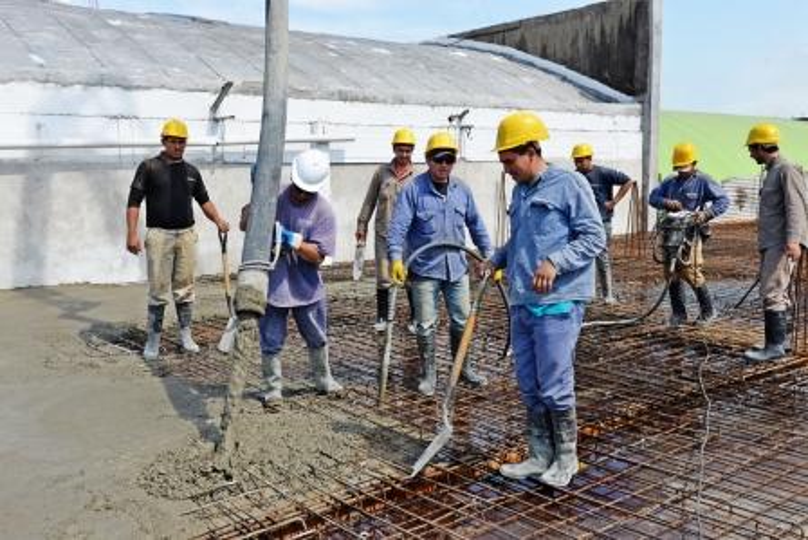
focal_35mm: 36
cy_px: 270
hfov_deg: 53.1
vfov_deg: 36.9
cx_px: 404
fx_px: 808
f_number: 11
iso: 400
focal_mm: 36
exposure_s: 1/500
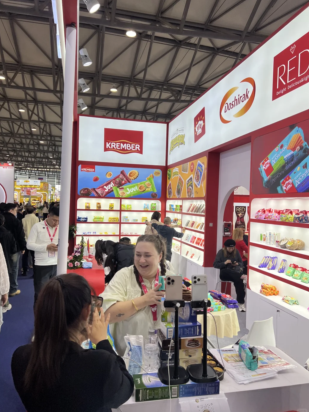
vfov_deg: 65.3
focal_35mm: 27
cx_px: 150
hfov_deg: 51.3
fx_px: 321
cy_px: 203
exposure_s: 1/316
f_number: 1.5
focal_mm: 5.7
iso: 50
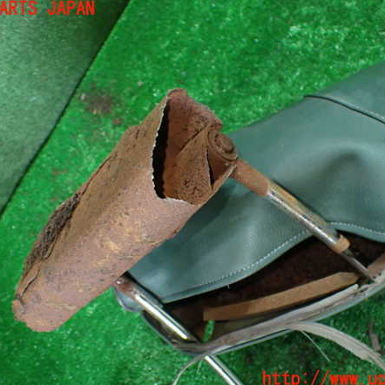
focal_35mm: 36
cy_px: 194
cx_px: 198
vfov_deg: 46.0
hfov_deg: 46.0
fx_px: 453
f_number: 2.3
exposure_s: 1/80
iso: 800
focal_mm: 5.4
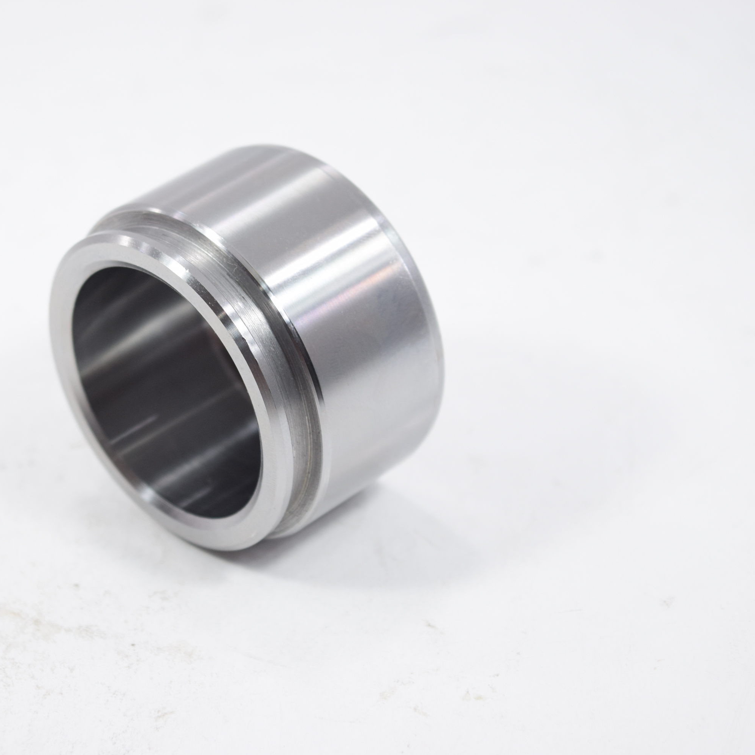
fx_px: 2607
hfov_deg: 16.4
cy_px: 379
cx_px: 212
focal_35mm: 106
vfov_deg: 16.5
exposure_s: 1/80
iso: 400
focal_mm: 55
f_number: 5.6
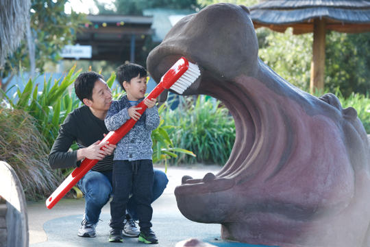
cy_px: 124
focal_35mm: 130
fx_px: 1336
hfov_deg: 15.8
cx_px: 185
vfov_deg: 10.5
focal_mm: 130
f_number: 4.5
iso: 1250
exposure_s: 1/400
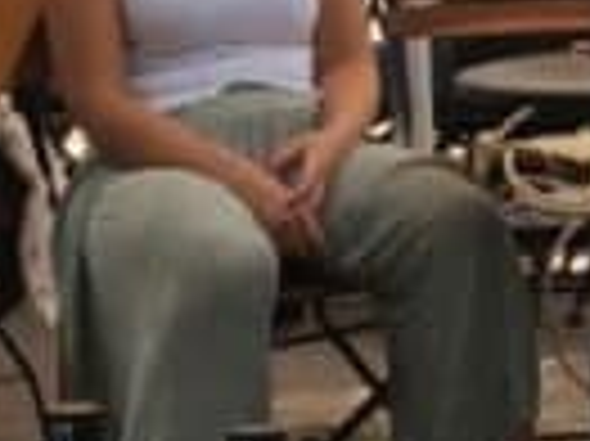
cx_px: 144
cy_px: 40
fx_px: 3865
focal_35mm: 227
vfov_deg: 6.5
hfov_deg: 8.7
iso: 25
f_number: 2.2
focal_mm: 4.15
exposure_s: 1/323
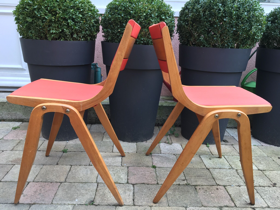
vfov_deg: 48.2
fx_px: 235
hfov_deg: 61.7
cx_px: 140
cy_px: 105
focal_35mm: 29
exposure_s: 1/50
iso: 25
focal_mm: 4.15
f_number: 2.2
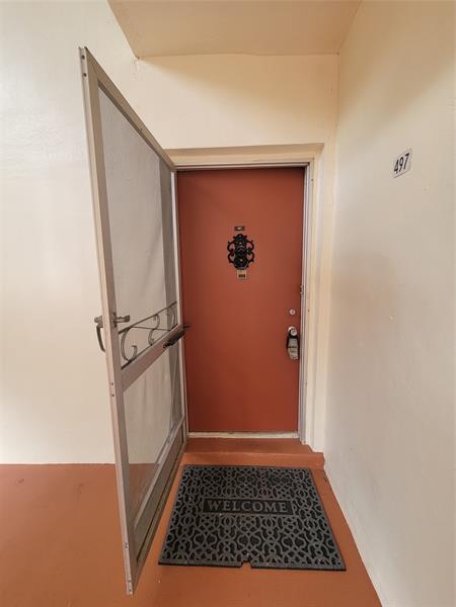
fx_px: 228
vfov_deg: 106.2
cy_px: 304
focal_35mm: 13
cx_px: 228
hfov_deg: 89.9
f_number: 2.2
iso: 80
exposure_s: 1/120
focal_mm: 2.2
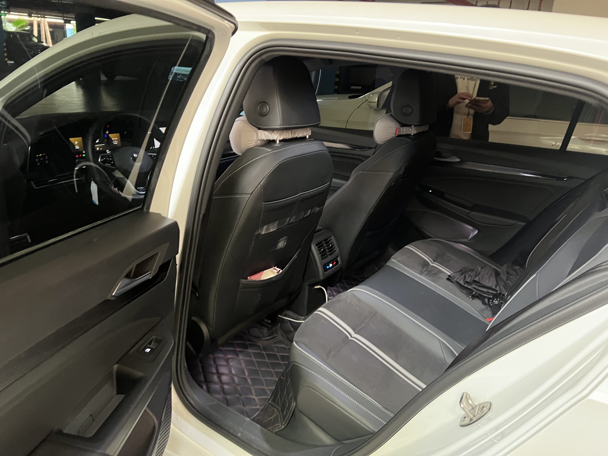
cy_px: 228
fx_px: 457
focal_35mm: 26
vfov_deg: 53.1
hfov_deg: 67.3
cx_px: 304
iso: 640
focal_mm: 5.7
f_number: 1.5
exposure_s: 1/34
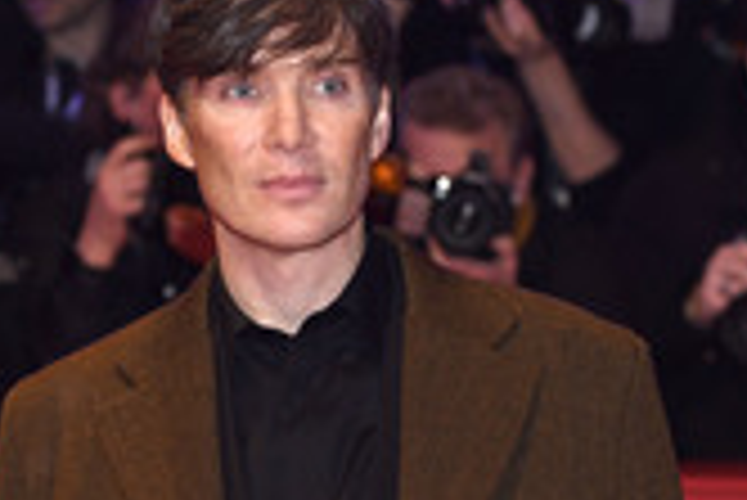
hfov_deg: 10.8
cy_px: 500
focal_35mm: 190
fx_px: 3946
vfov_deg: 7.2
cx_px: 277
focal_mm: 70
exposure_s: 1/640
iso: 800
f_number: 3.5
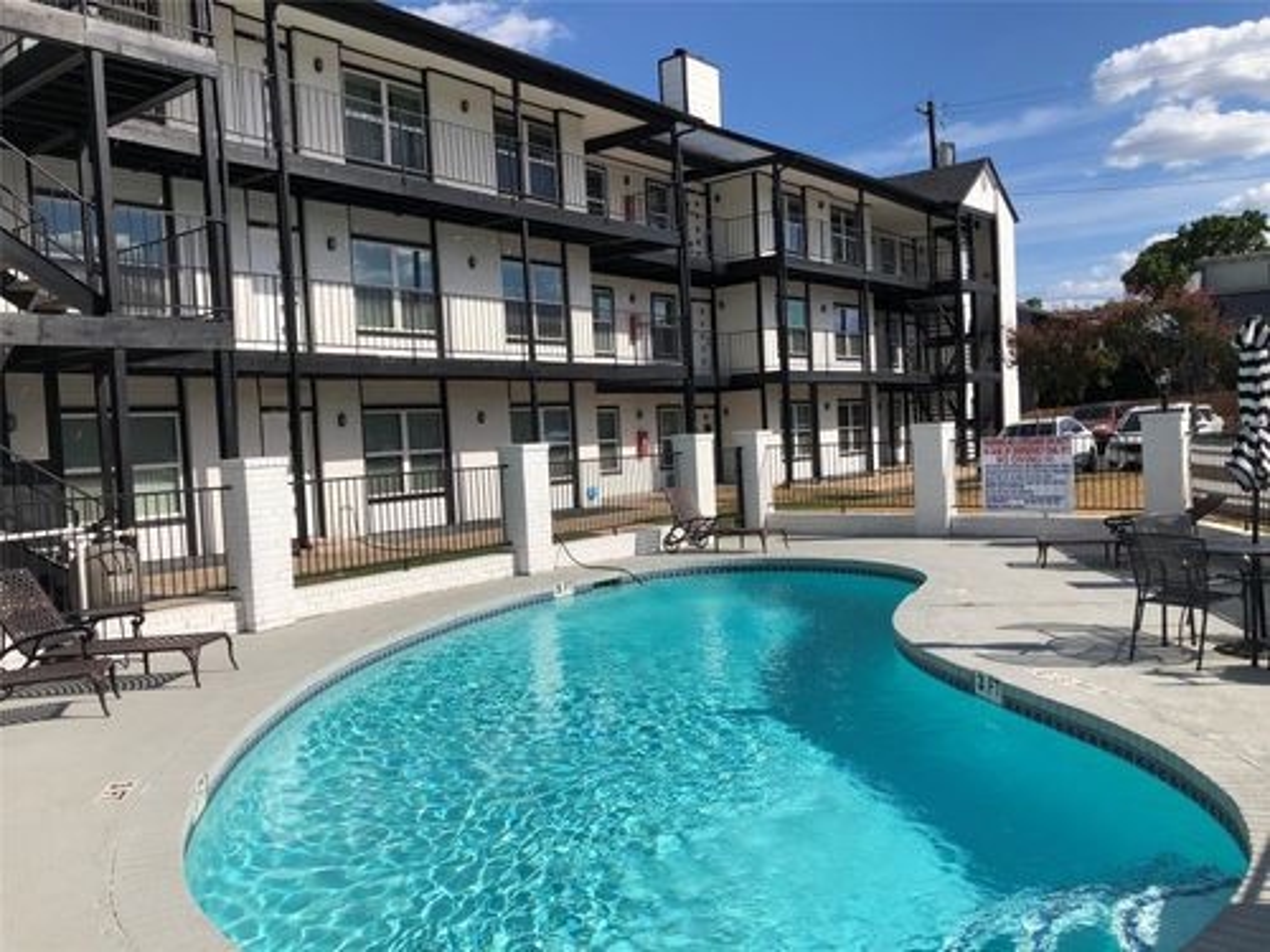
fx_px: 1027
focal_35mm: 28
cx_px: 635
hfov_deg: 63.4
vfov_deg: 49.7
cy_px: 476
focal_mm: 3.99
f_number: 1.8
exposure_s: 1/3472
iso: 20
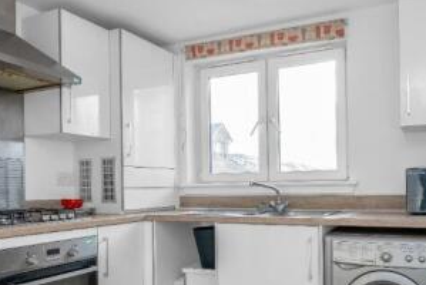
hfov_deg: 54.3
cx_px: 230
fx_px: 415
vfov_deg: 37.5
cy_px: 192
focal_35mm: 35
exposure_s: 1/13
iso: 200
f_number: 9
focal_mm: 16
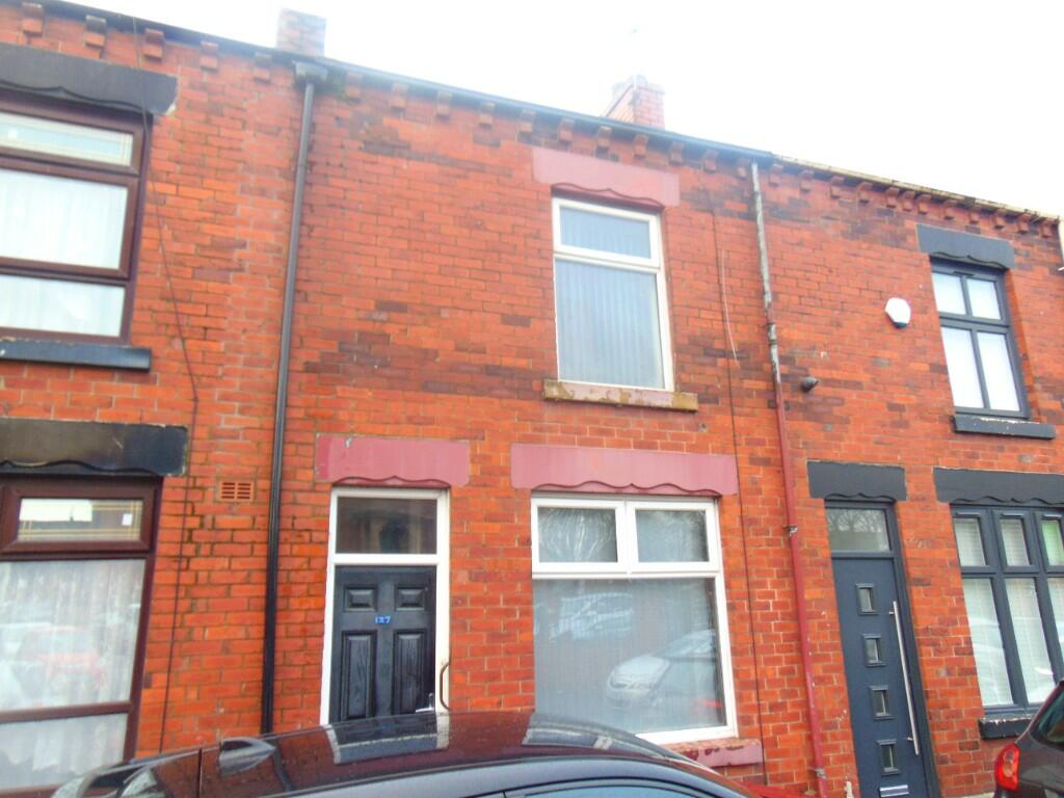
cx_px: 532
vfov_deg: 54.9
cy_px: 399
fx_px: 768
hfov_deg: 69.4
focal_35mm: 25
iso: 80
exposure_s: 1/30
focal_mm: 4.5
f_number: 3
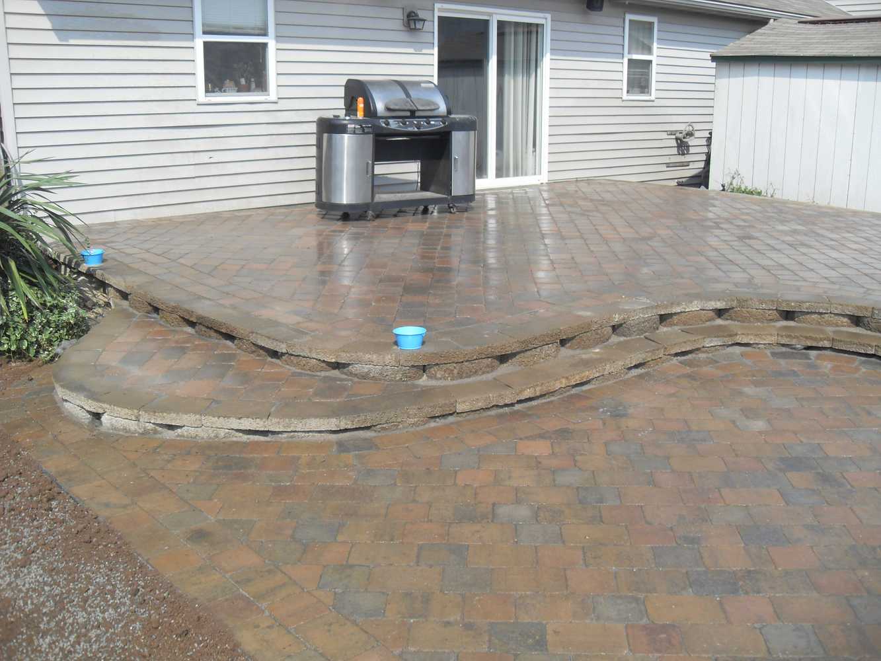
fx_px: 865
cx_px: 440
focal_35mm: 34
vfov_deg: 41.8
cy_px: 330
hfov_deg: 54.0
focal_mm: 6.3
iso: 80
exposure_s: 1/180
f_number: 7
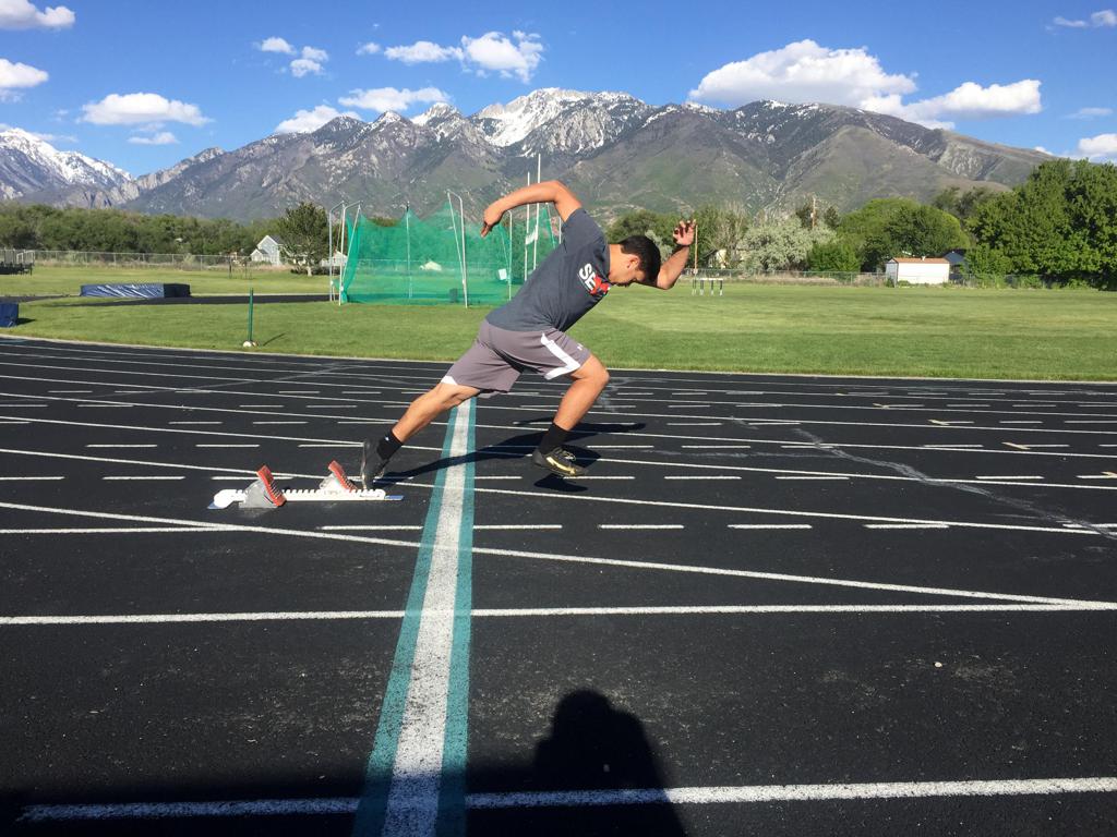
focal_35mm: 29
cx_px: 558
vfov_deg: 48.2
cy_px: 418
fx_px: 936
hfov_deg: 61.7
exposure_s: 1/1883
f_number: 2.2
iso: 32
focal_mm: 4.15
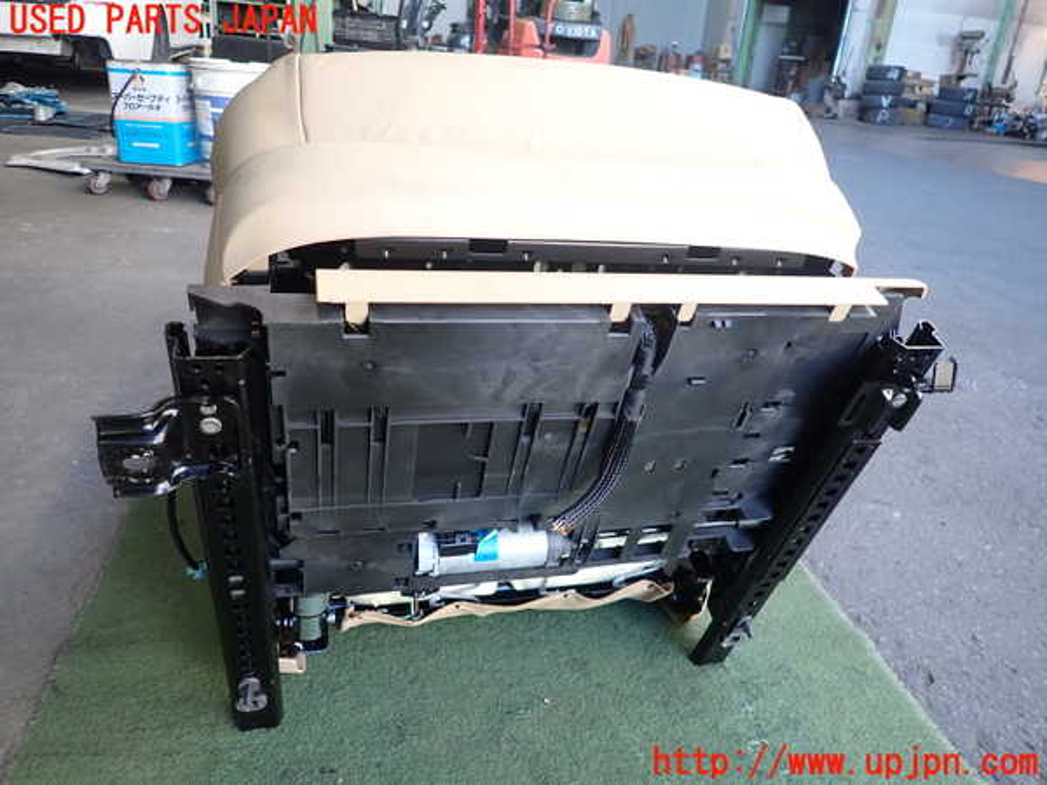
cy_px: 392
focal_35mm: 25
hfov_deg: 69.4
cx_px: 524
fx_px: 756
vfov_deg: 54.9
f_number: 2
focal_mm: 4.5
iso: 200
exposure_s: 1/100
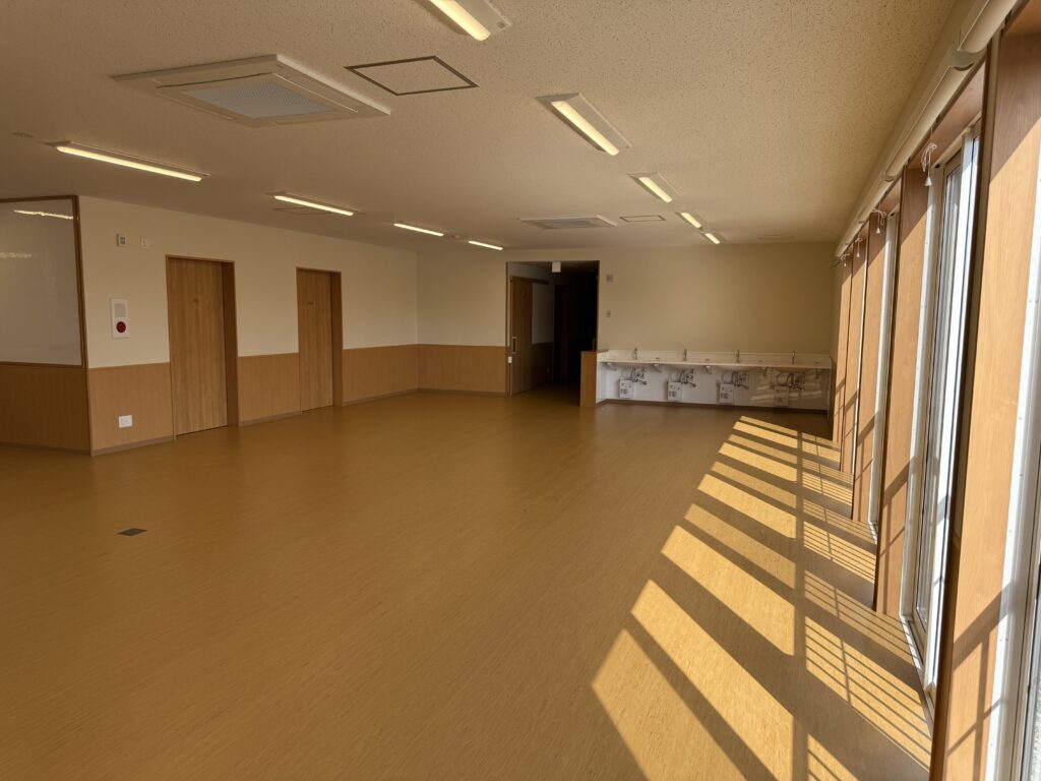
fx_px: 722
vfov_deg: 56.8
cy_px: 390
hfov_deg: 71.6
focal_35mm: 24
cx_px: 520
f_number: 1.78
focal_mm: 6.76
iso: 100
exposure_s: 1/1046
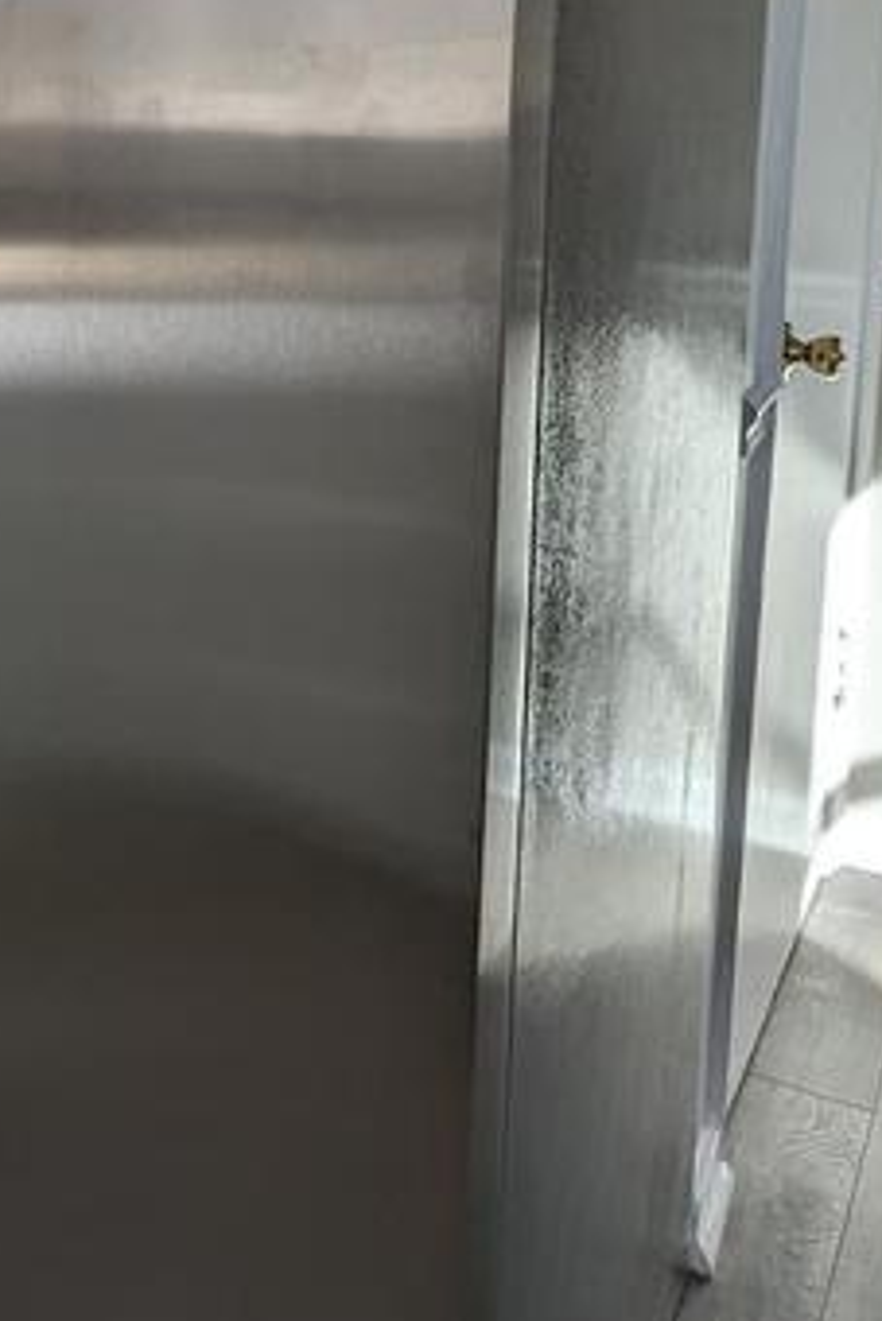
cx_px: -37
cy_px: 245
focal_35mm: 43
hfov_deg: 28.9
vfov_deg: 43.1
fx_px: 1579
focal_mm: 1.95
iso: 45
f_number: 2.2
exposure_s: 1/574
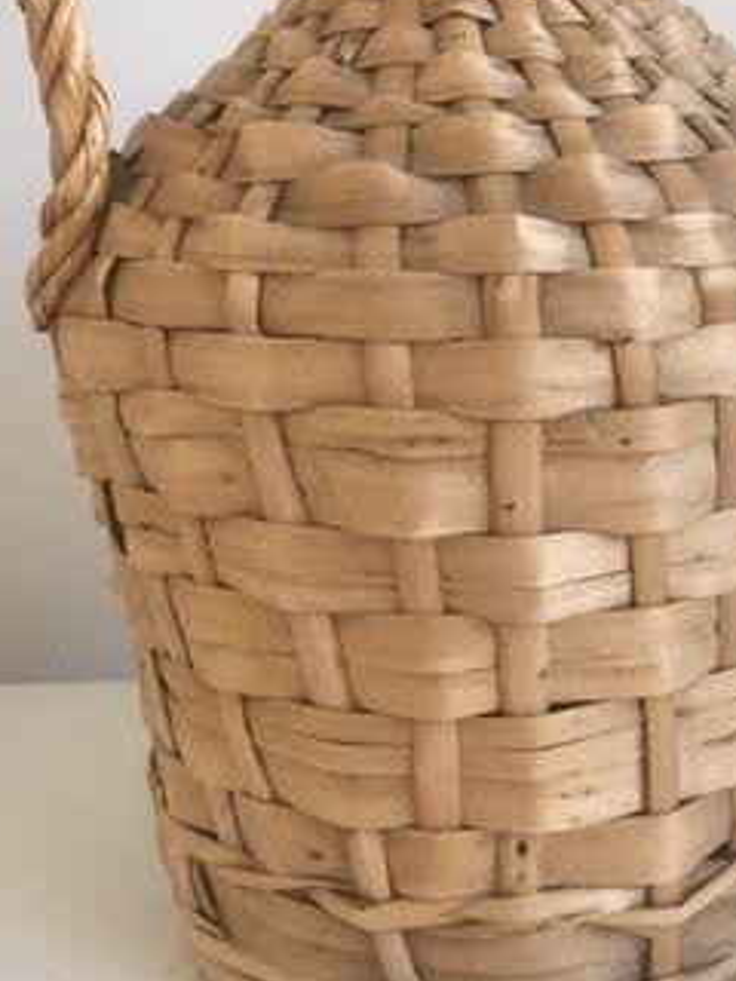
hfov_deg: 25.2
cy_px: 104
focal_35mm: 58
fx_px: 1644
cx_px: 439
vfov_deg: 31.7
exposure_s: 1/33
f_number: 2.2
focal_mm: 4.15
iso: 40
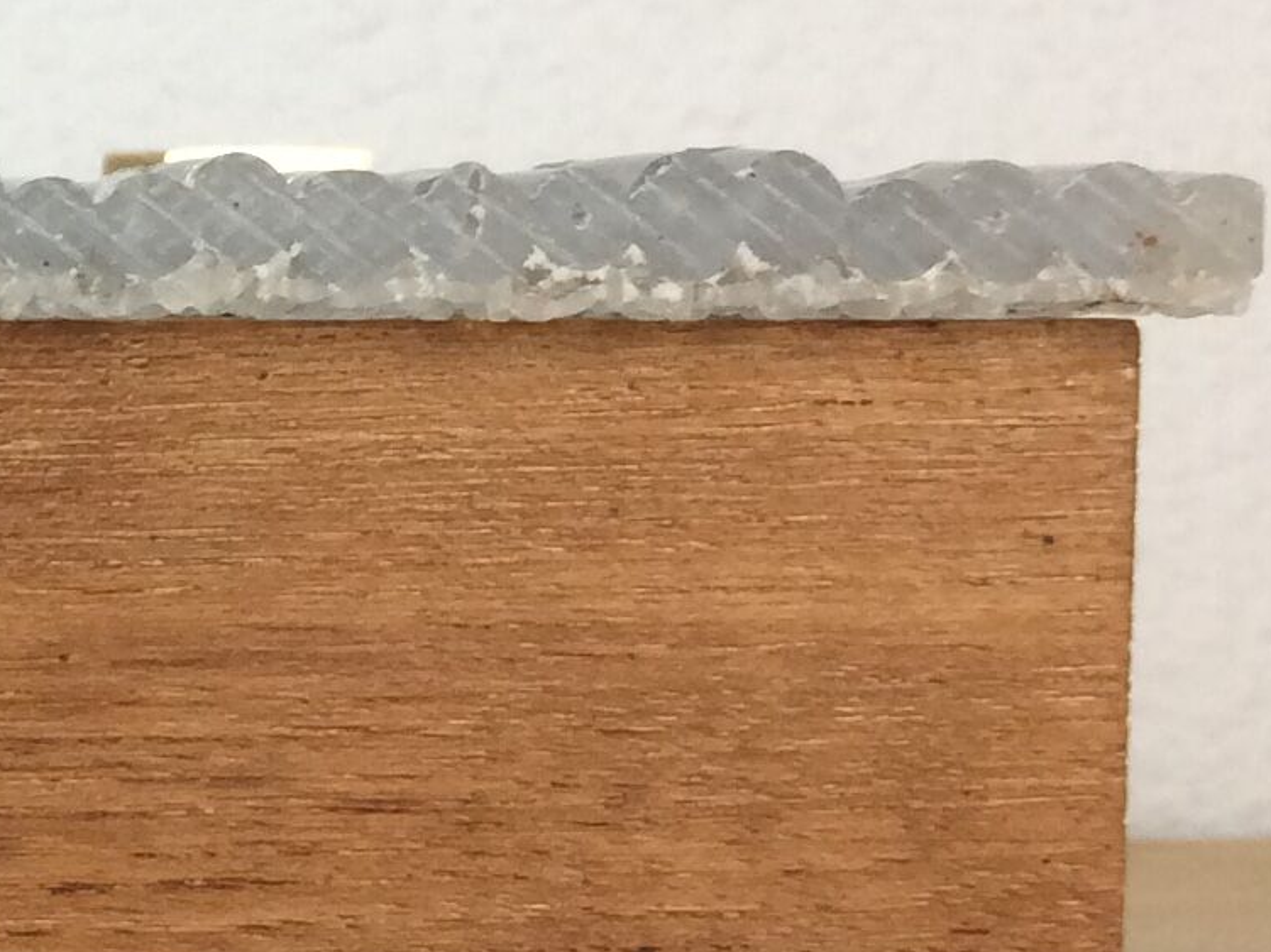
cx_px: -1183
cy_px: 550
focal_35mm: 126
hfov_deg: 13.6
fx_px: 4626
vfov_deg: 11.8
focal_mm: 4.15
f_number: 2.2
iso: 64
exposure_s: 1/100
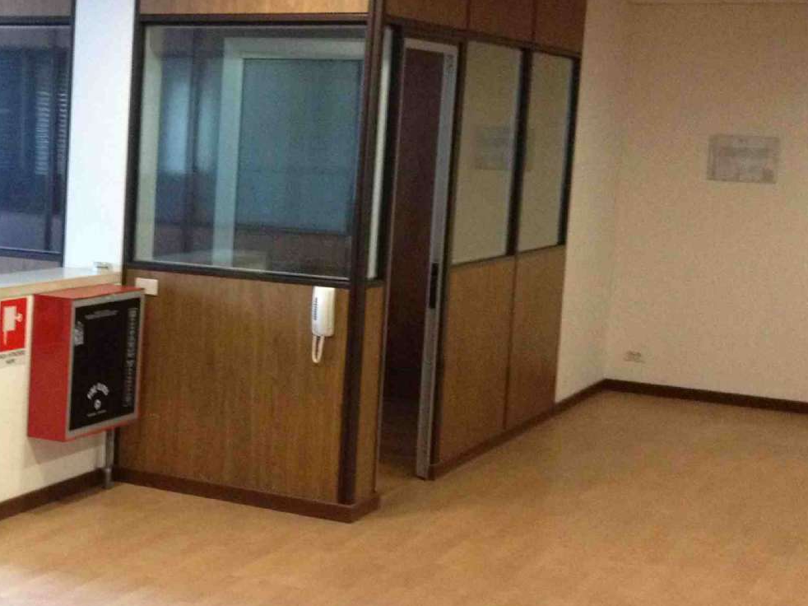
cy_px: 288
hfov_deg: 25.4
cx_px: 9
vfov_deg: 20.2
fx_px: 1704
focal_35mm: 73
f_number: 2.4
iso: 400
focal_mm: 4.28
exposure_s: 1/20
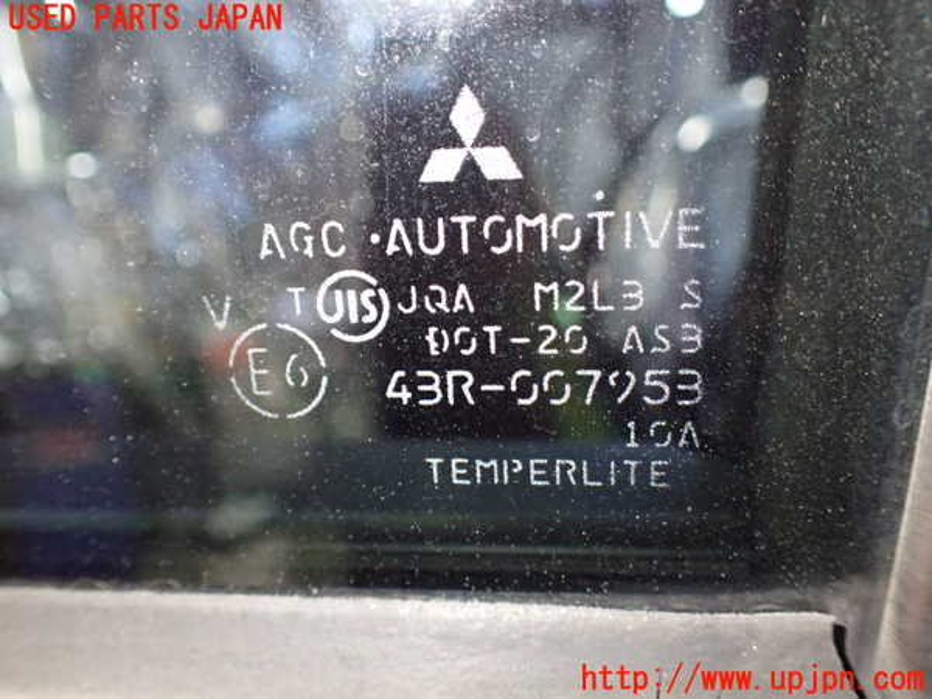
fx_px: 808
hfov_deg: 60.0
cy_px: 350
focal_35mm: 30
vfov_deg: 46.8
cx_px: 466
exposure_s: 1/30
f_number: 2.3
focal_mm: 5.4
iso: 1000
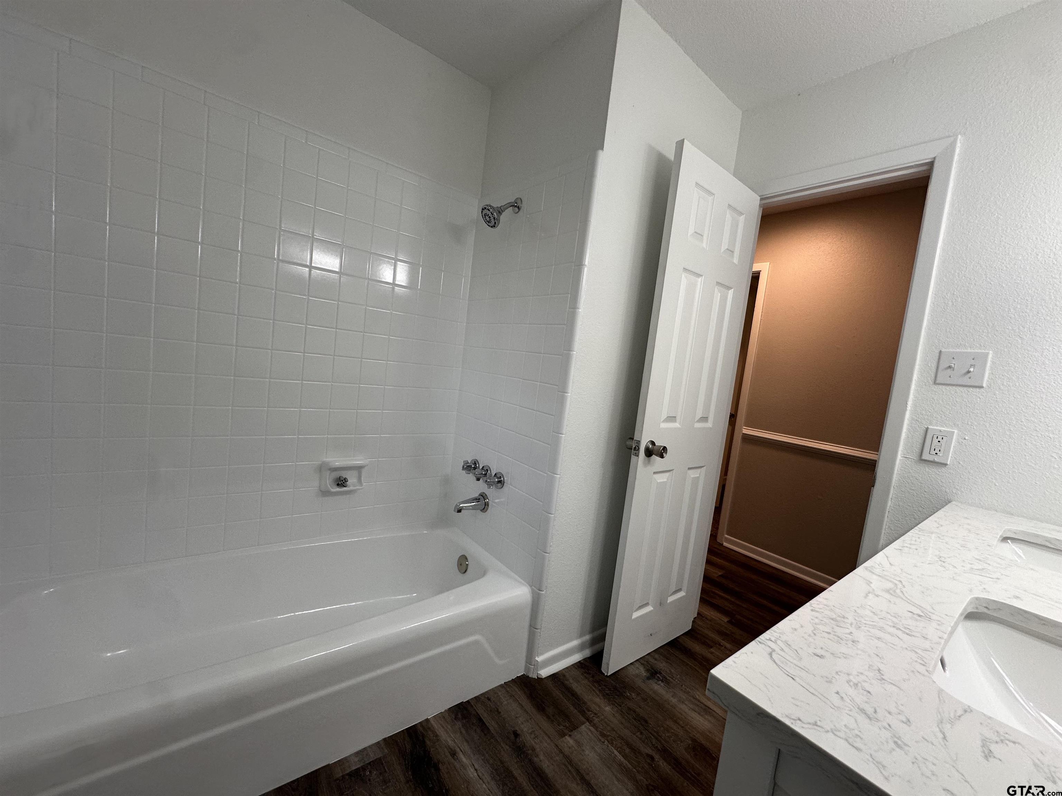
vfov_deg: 85.7
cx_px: 531
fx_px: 430
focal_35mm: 14
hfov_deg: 102.1
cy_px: 398
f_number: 2.2
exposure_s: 1/120
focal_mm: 2.22
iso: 125
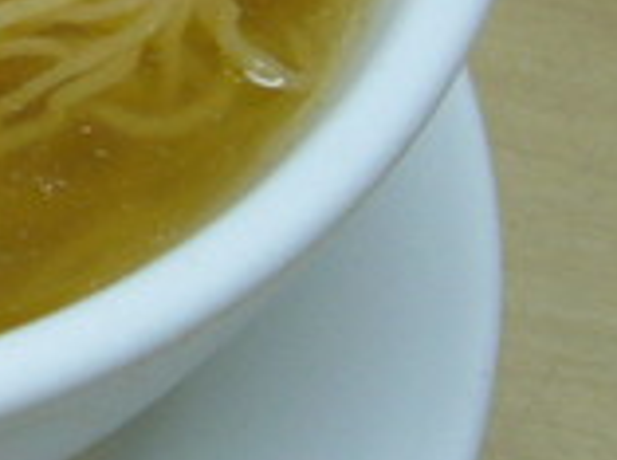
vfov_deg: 10.0
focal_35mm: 143
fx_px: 2543
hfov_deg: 12.7
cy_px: -201
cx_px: -476
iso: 100
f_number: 2.8
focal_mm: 5.8
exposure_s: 1/20
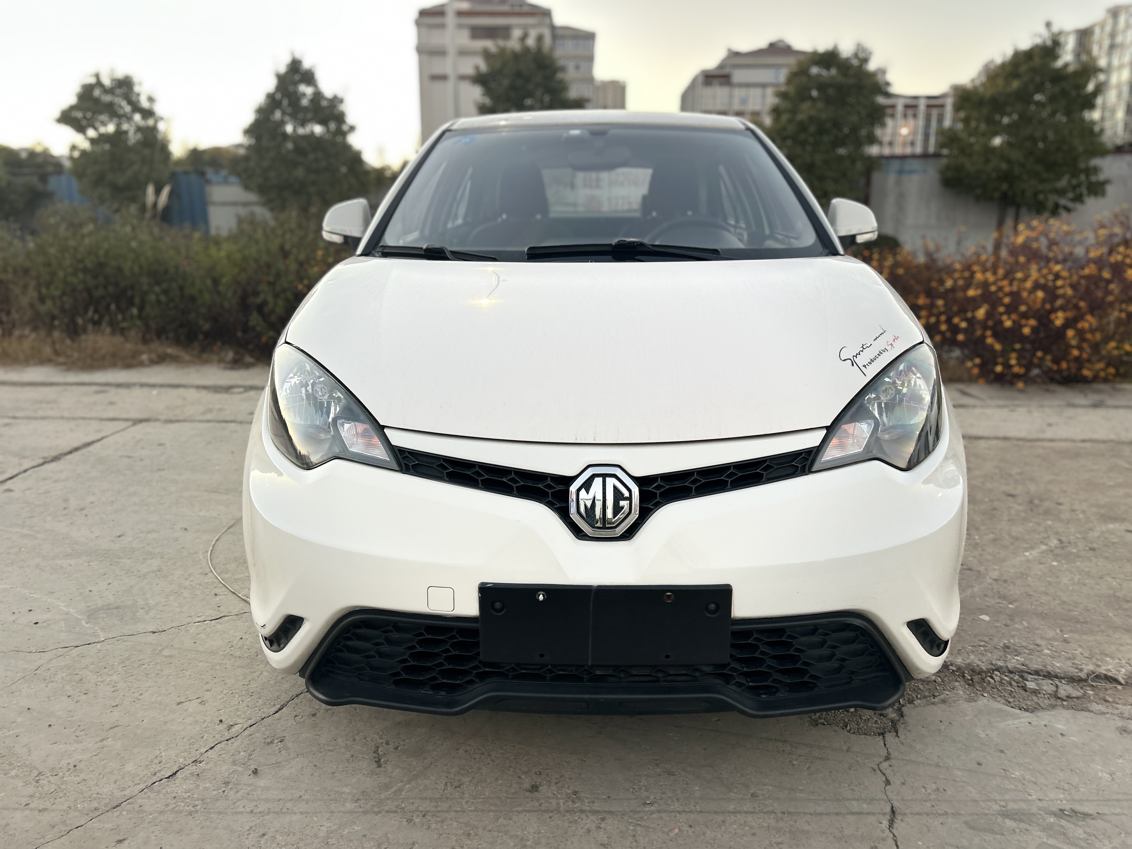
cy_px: 424
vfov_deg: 53.1
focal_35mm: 26
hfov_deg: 67.3
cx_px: 566
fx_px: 850
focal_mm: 5.7
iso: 80
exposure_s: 1/121
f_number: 1.5
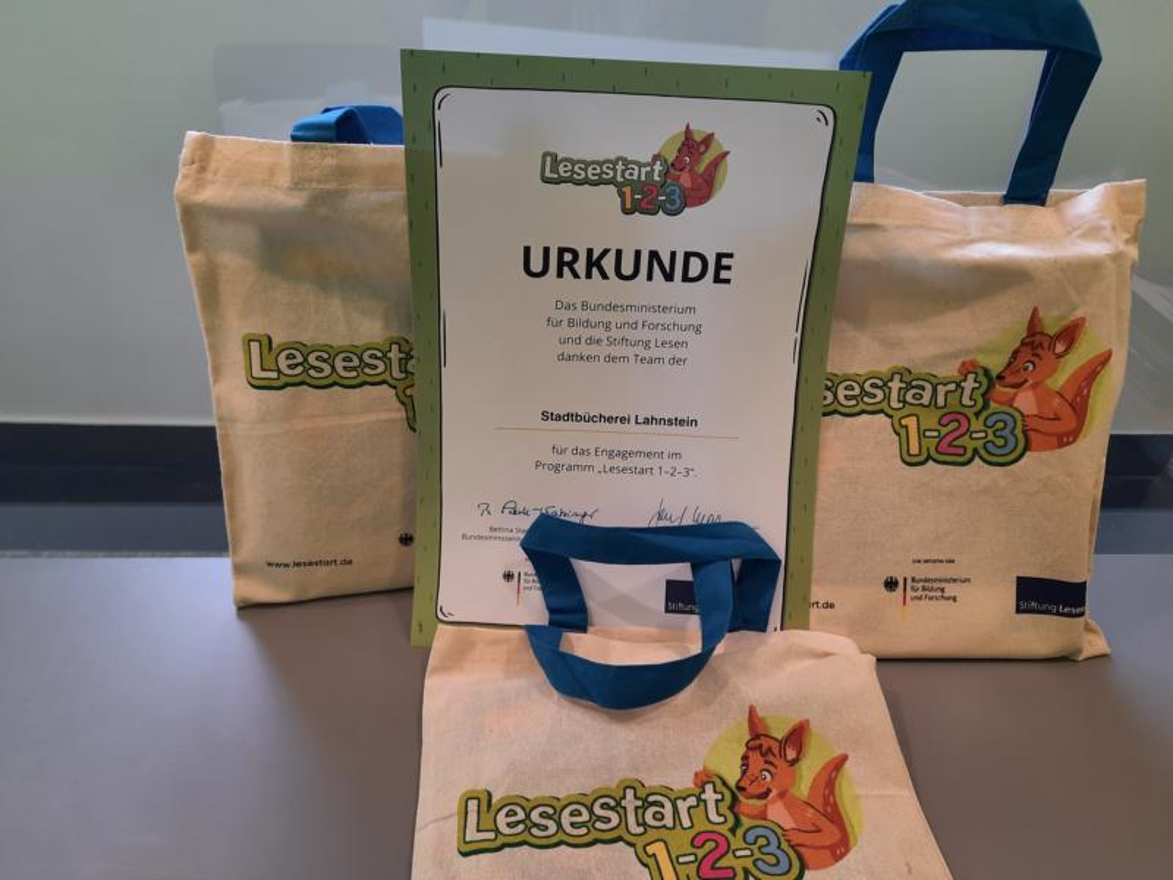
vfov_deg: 54.9
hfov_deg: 69.4
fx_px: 847
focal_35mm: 25
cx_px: 586
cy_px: 440
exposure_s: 1/50
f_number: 2
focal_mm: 4.6
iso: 64
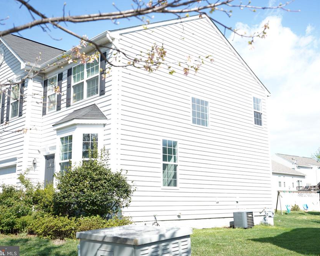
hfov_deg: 46.8
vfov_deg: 38.2
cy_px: 129
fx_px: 369
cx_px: 173
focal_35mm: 39
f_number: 4
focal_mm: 34
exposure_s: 1/250
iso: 100
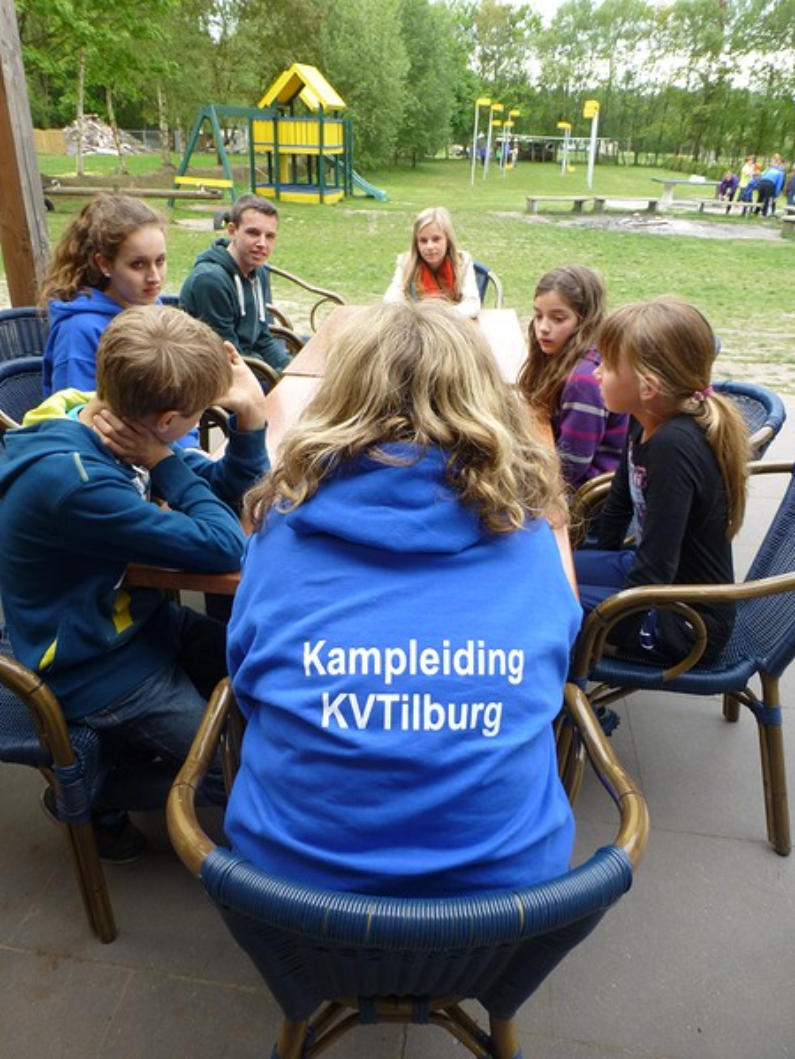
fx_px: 735
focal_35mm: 24
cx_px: 398
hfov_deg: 56.8
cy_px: 530
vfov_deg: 71.6
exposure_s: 1/100
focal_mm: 4.3
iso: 100
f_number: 3.3
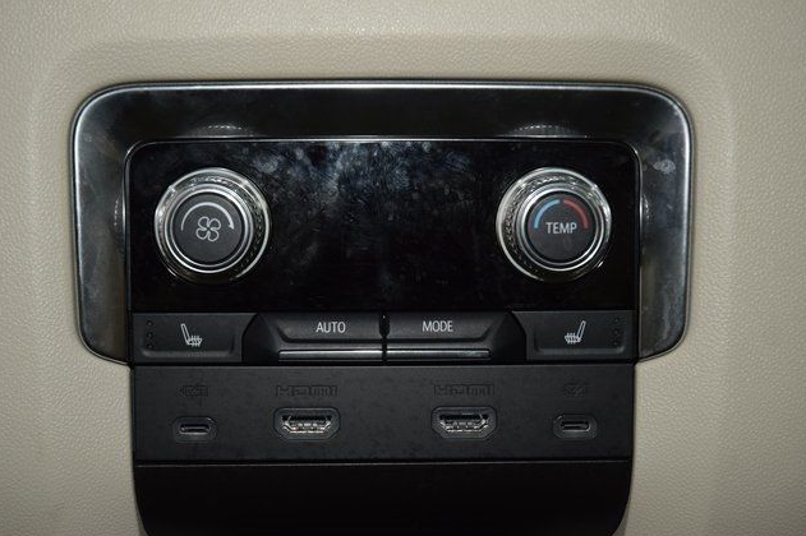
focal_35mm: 67
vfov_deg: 20.3
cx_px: 401
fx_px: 1499
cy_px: 271
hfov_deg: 30.1
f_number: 4.2
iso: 500
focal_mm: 44
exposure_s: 1/30
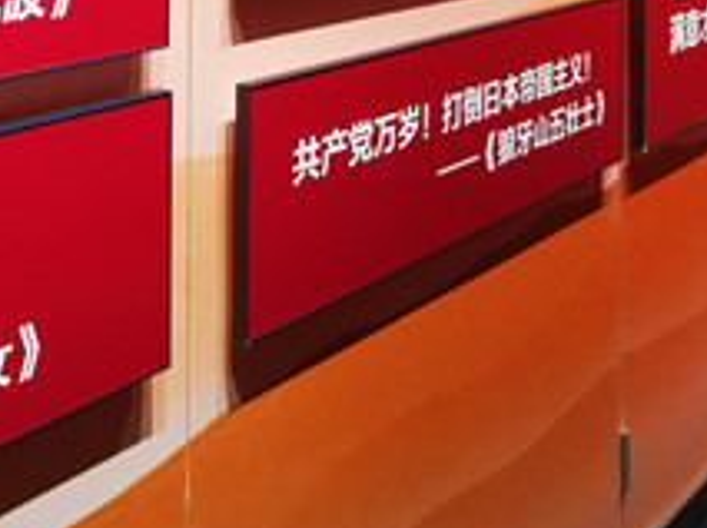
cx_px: 209
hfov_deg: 30.0
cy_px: -232
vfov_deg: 20.1
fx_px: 1305
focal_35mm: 64
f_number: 2.2
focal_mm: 2.26
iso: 160
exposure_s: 1/33.3
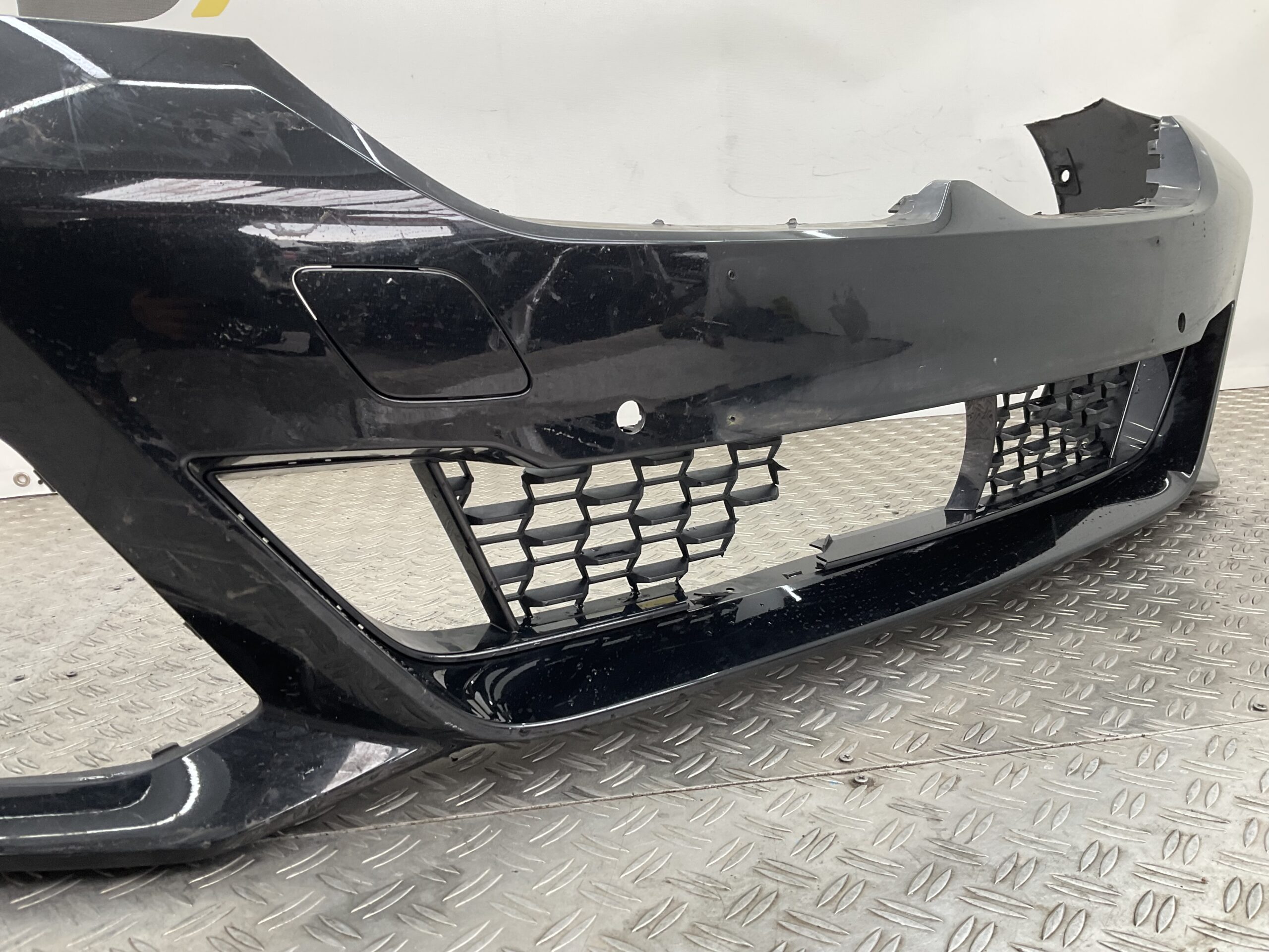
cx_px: 634
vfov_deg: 48.2
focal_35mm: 29
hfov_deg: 61.7
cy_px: 476
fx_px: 1063
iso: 40
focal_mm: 3
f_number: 1.8
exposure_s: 1/120
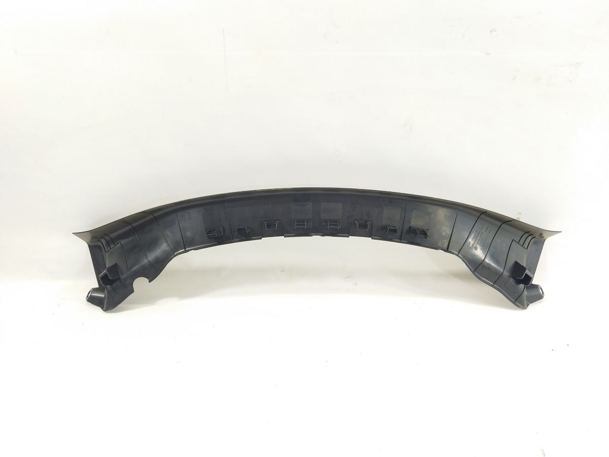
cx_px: 304
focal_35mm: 27
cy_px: 228
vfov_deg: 51.4
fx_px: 475
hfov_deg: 65.3
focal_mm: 4.71
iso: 100
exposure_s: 1/50
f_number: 1.79
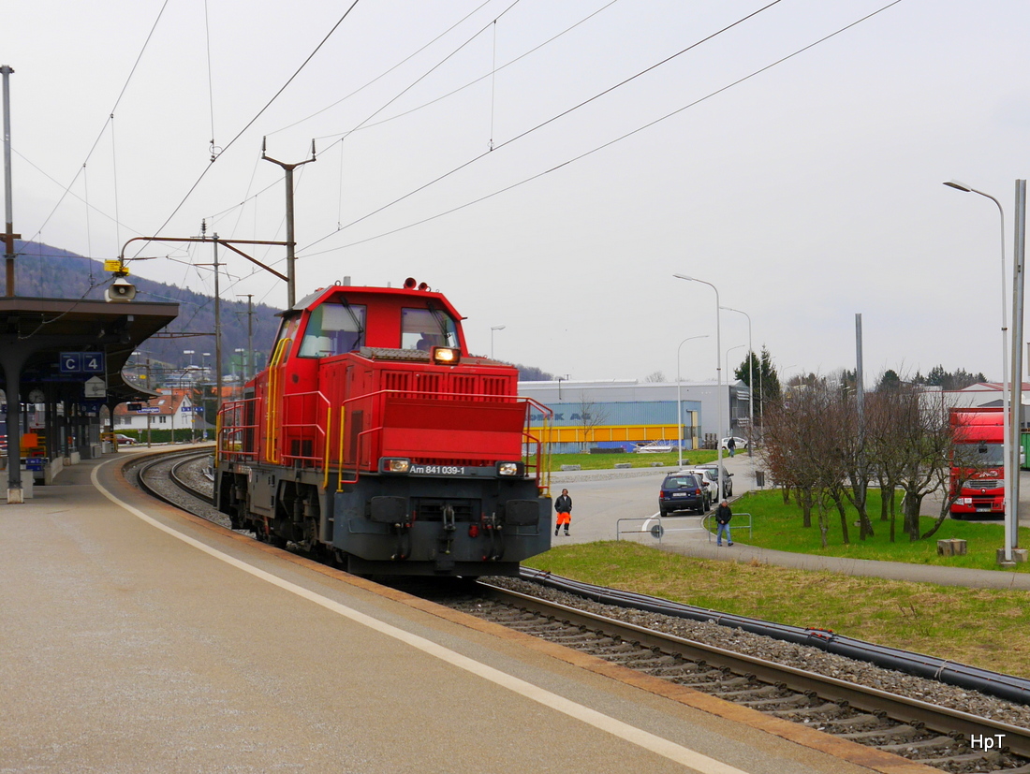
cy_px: 387
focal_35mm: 44
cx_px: 515
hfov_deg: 42.9
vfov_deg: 32.9
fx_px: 1310
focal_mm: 22
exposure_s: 1/250
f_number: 6.3
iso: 160
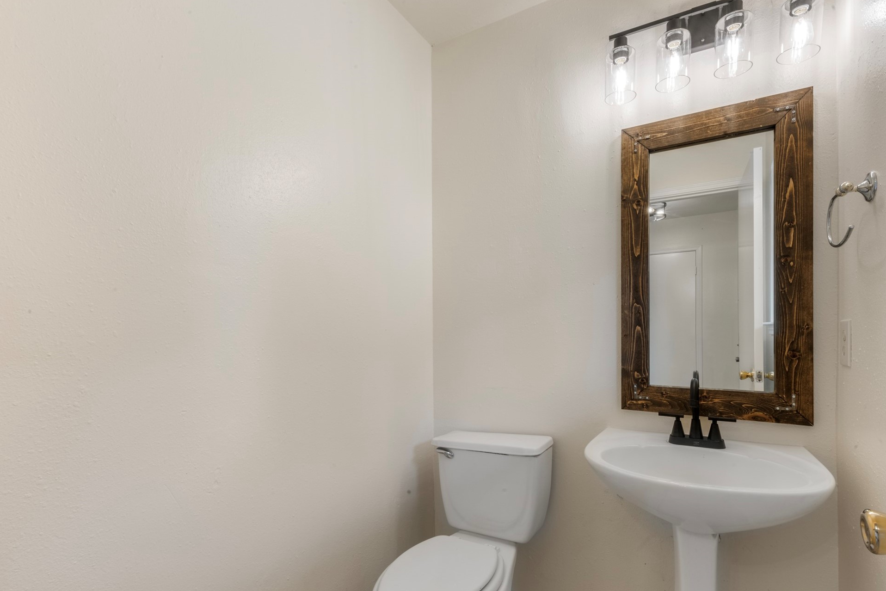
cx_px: 478
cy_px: 323
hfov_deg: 93.1
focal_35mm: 17
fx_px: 418
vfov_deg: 70.3
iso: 250
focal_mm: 15
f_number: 9
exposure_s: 1
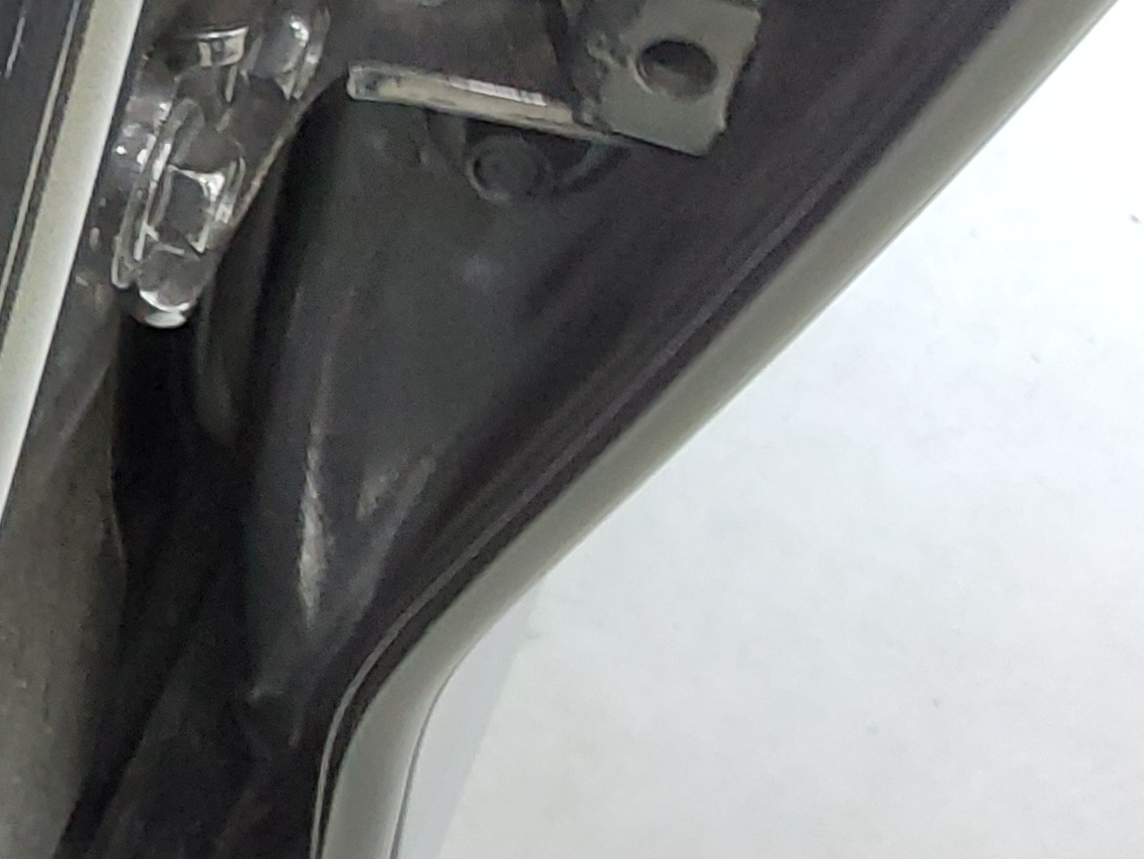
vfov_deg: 18.4
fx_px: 2644
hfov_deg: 21.8
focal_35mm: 80
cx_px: -381
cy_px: 311
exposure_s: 1/40
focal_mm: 2.91
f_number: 1.9
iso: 320
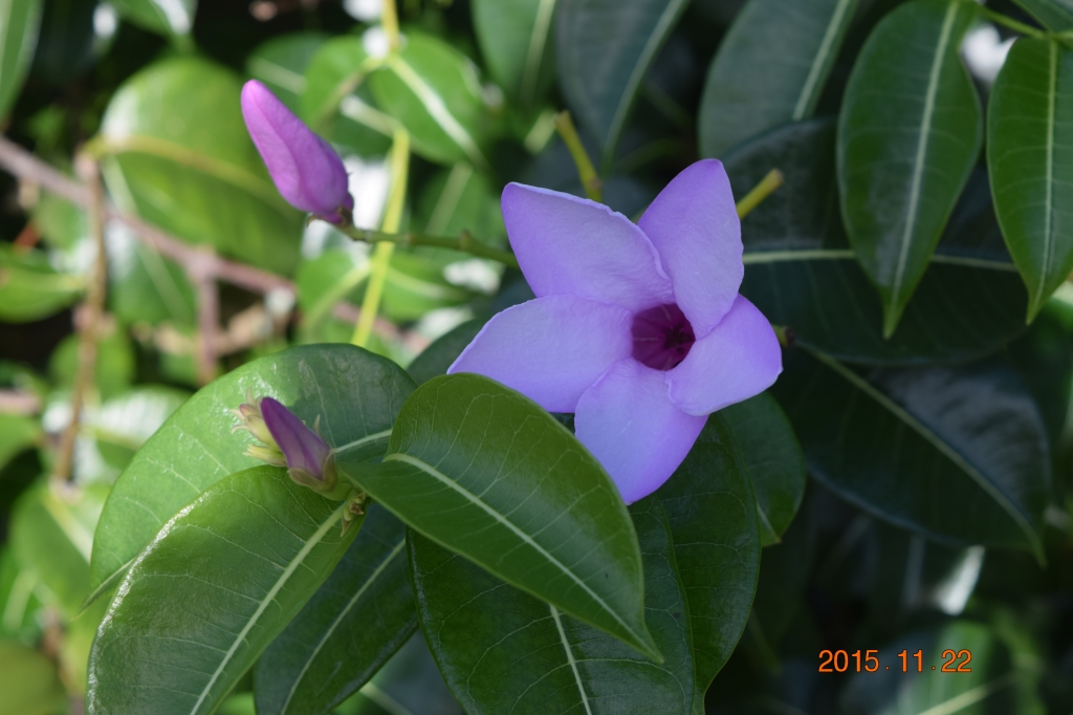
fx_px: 2145
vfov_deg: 18.9
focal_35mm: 72
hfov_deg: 28.1
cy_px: 358
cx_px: 536
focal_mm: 48
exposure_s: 1/250
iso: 200
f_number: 8
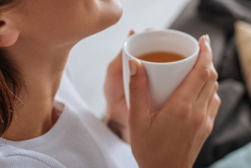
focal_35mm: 60
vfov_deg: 22.3
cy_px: 30
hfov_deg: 33.4
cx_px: 138
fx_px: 419
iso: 100
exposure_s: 1/200
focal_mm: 35
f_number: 3.2
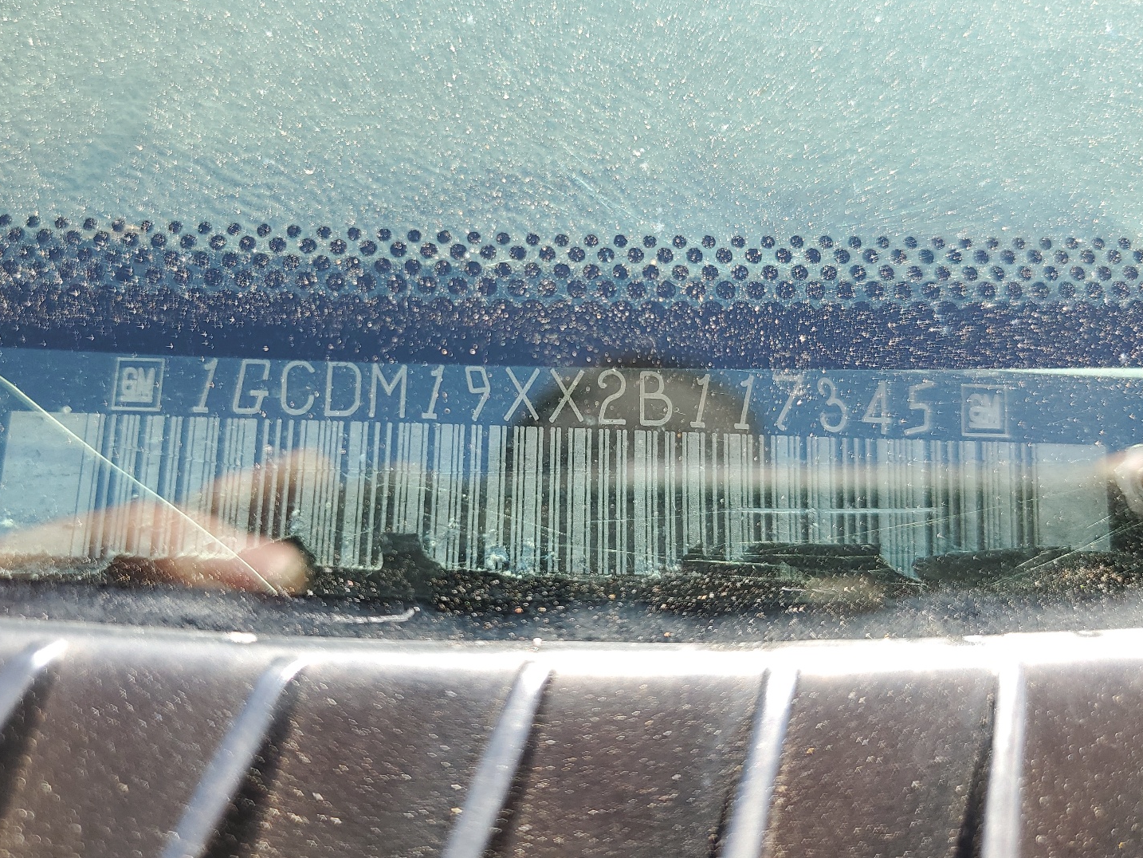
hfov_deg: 61.6
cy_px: 396
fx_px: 958
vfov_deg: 48.2
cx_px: 550
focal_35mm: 29
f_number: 1.5
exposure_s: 1/370
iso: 50
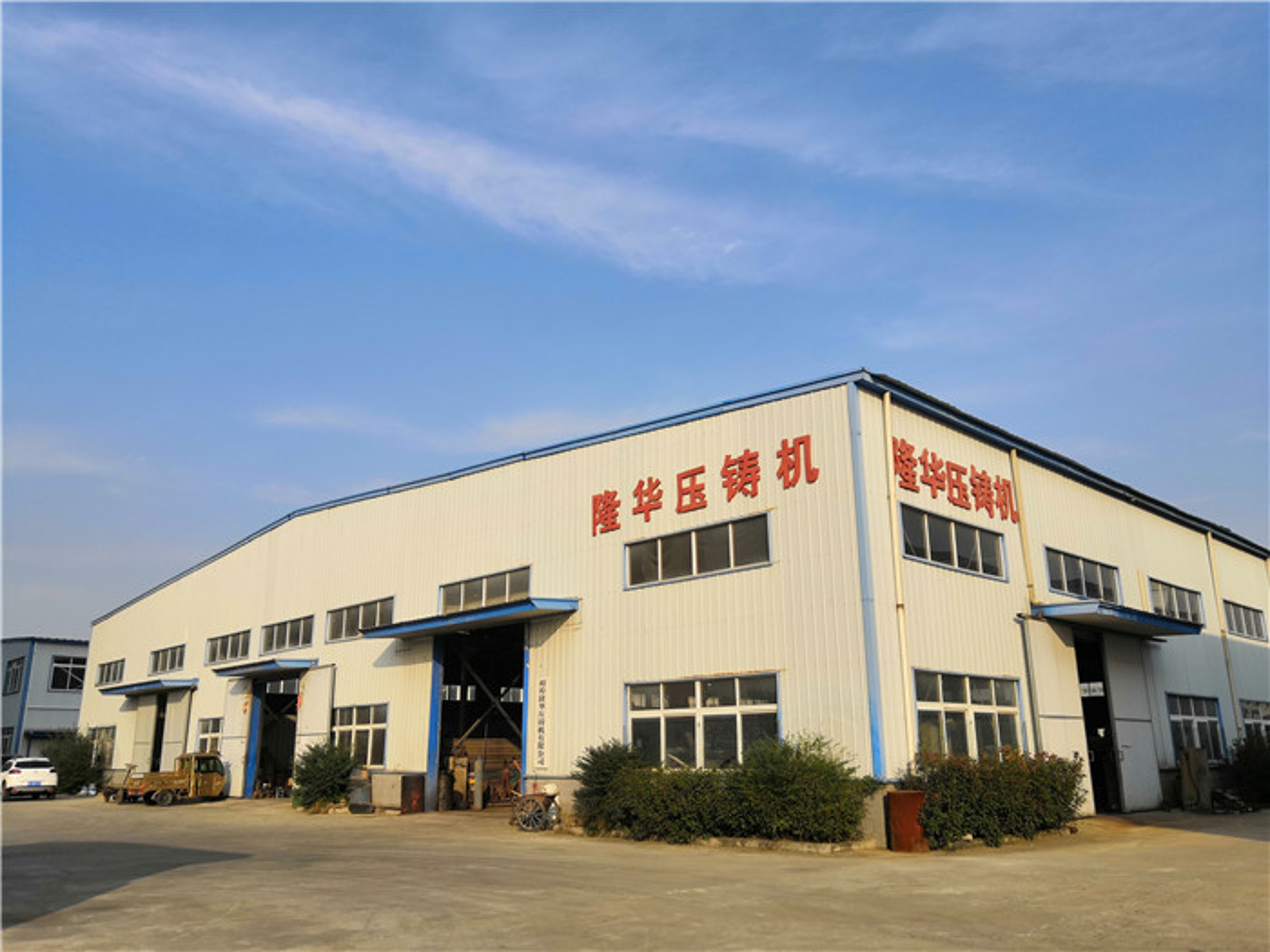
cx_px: 635
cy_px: 476
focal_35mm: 27
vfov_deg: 51.4
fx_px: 991
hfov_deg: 65.3
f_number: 1.8
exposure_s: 1/1142
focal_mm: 3.95
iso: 50
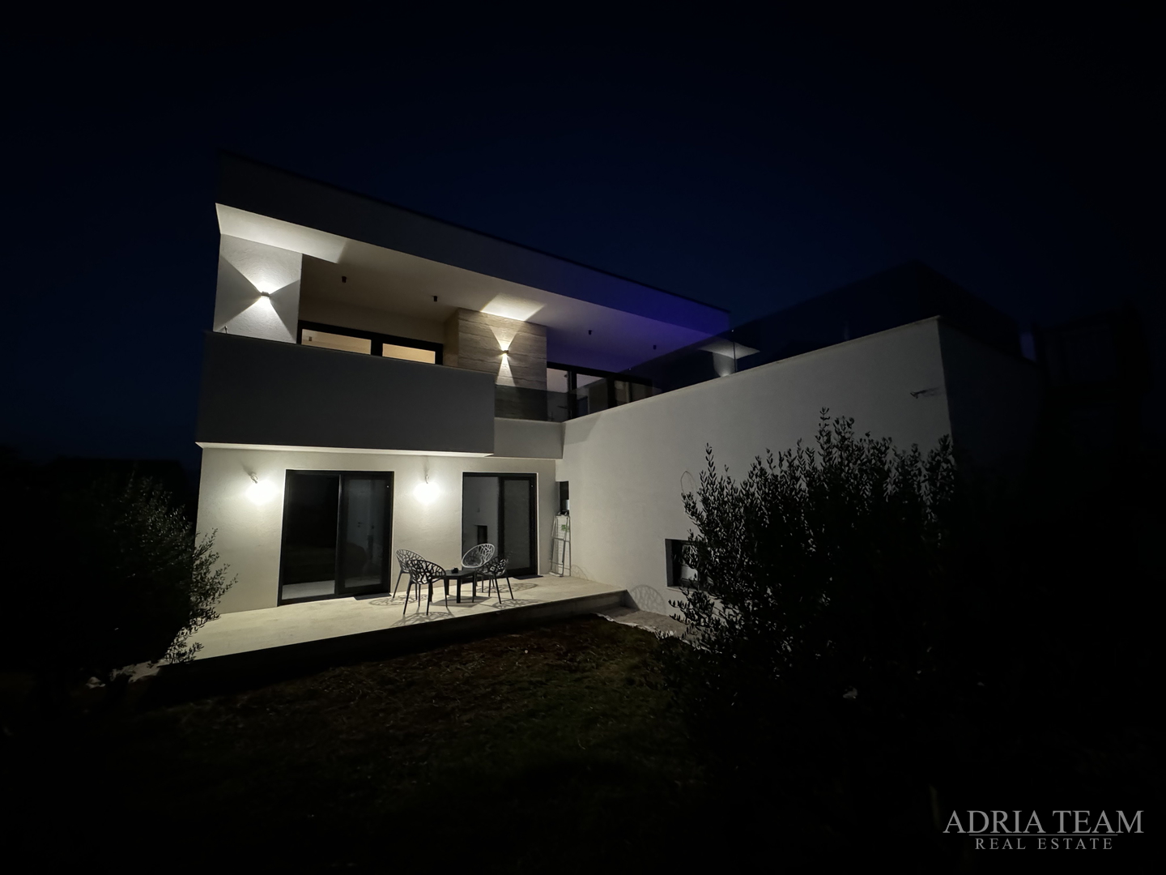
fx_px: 472
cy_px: 438
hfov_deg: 102.1
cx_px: 583
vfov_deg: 85.7
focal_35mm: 14
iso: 1250
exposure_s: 1/49
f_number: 2.2
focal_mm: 2.22
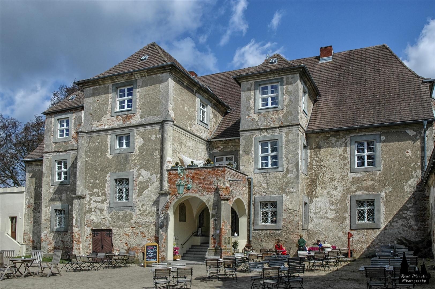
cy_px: 144
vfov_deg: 39.9
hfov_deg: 57.3
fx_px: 398
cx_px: 218
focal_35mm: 33
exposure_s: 1/400
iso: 200
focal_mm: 22
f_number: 10
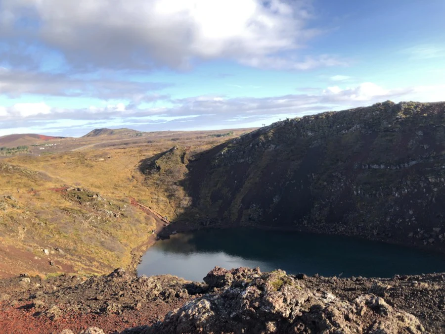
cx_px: 222
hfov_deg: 63.4
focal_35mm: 28
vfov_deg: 49.7
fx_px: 360
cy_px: 167
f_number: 1.8
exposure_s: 1/607
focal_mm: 4
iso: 20
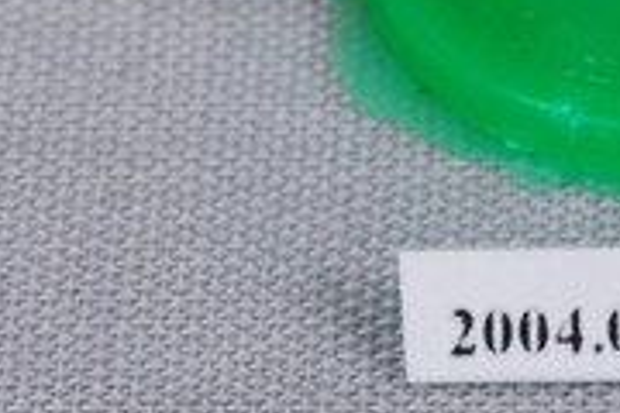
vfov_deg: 4.3
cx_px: 644
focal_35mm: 320
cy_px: -303
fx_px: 5511
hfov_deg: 6.4
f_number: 32
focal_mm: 60
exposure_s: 1/60
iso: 100
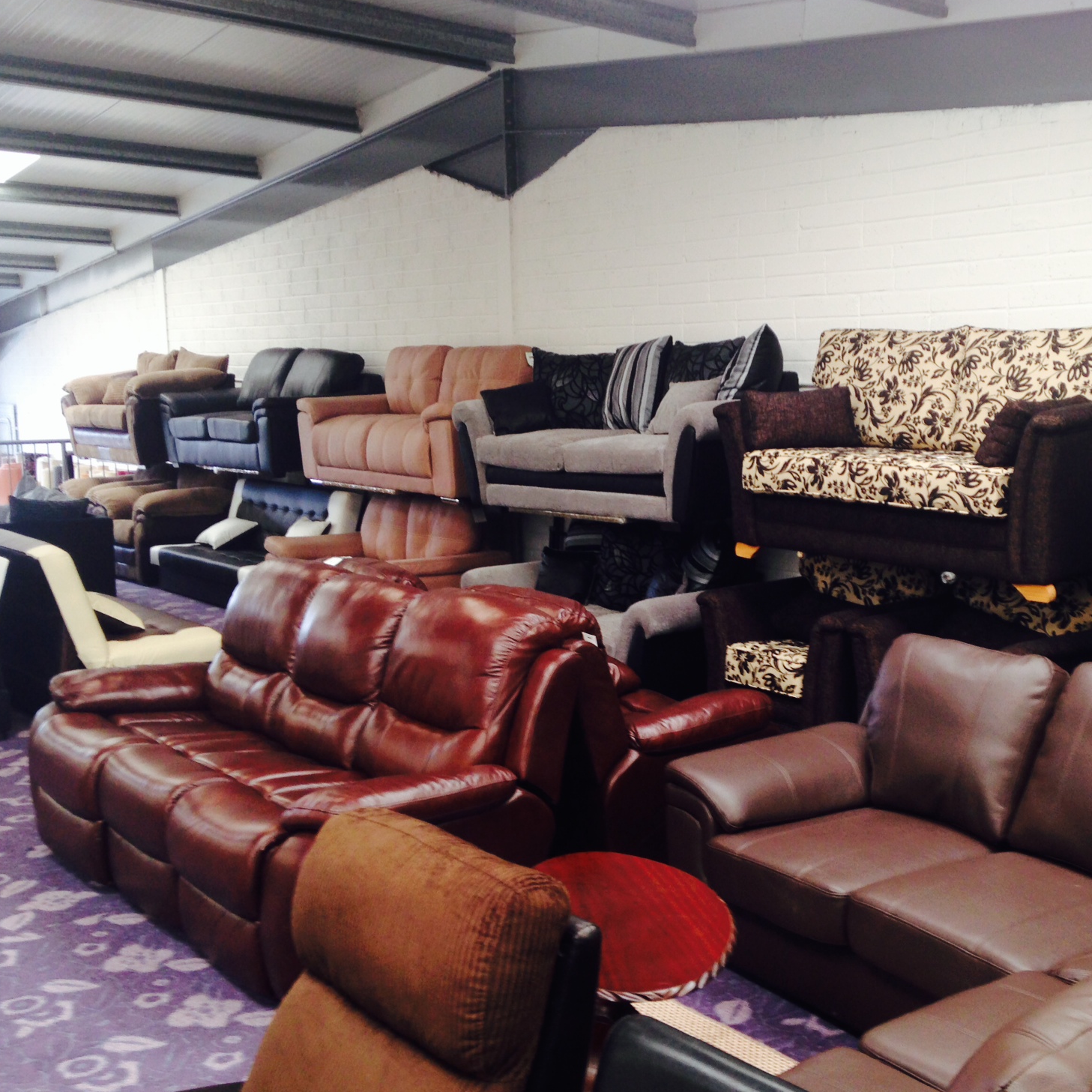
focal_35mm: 41
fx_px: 1463
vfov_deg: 40.9
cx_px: 744
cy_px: 567
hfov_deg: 40.3
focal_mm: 4.12
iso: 50
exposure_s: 1/40
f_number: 2.4
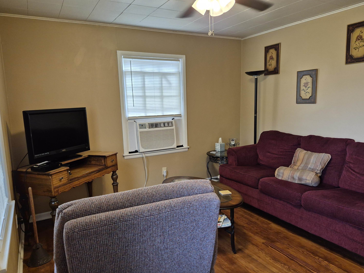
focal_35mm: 25
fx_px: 263
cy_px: 145
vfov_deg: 54.9
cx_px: 193
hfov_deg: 69.3
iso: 400
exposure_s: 1/120
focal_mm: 5.4
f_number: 1.8
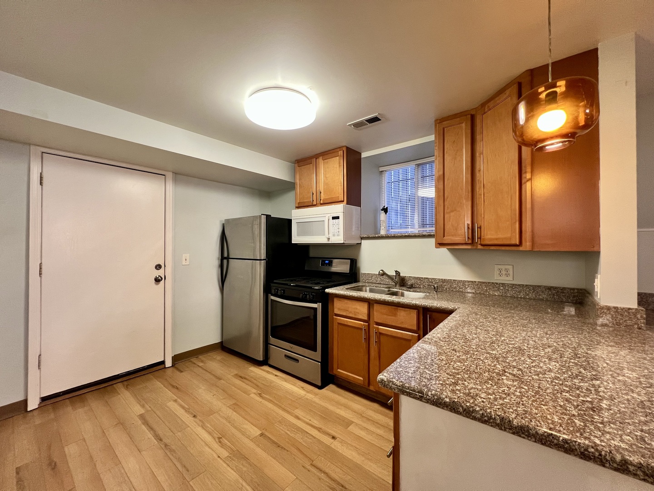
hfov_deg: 106.2
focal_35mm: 13
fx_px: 246
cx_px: 327
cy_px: 246
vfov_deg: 89.9
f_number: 1.8
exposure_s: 1/60
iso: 250
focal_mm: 1.57
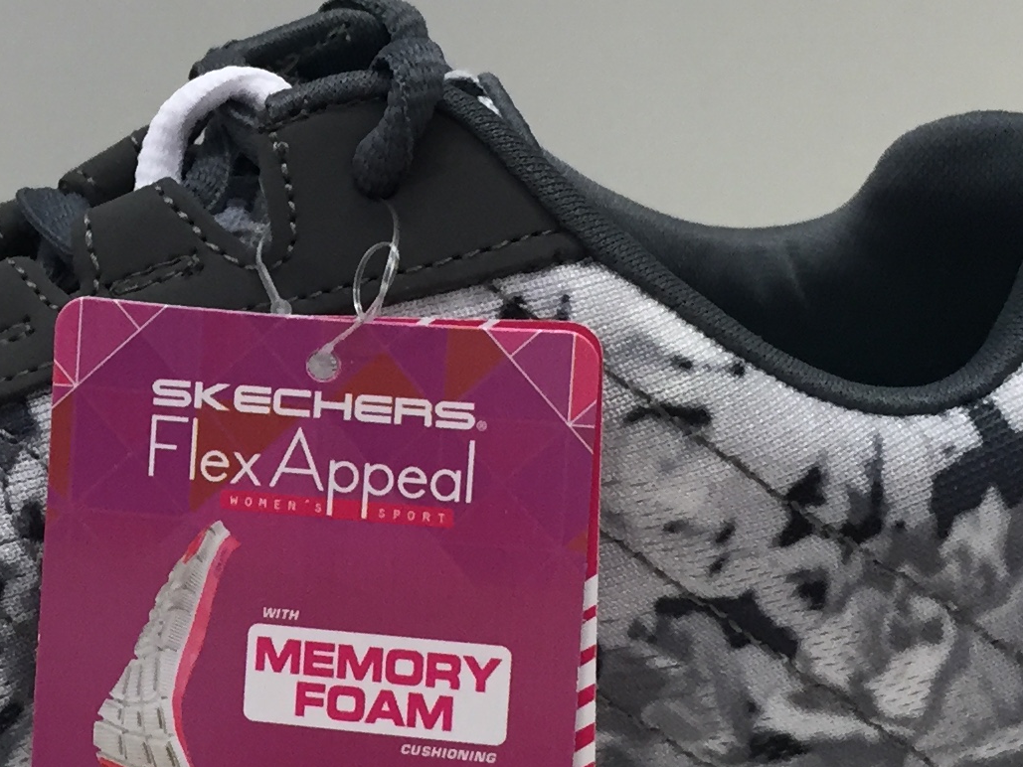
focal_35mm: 92
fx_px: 2719
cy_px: 215
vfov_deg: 16.0
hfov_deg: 20.7
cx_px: 29
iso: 40
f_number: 2.2
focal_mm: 4.15
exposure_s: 1/33
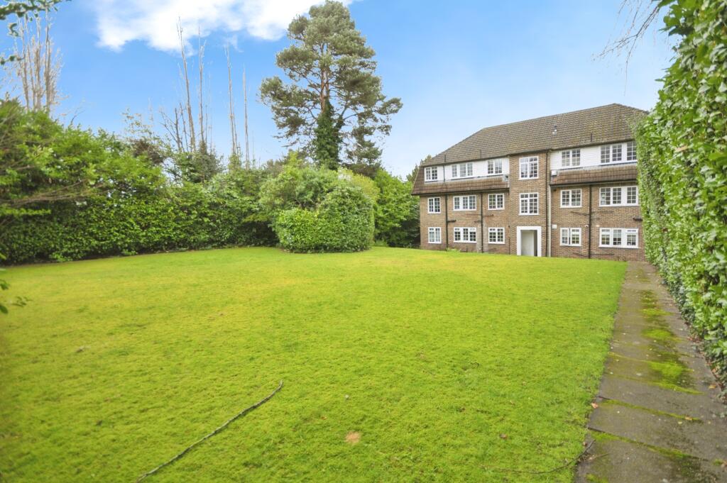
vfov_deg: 77.2
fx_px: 303
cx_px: 364
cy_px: 242
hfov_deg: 100.4
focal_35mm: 15
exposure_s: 1/80
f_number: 4.5
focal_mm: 10
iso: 200
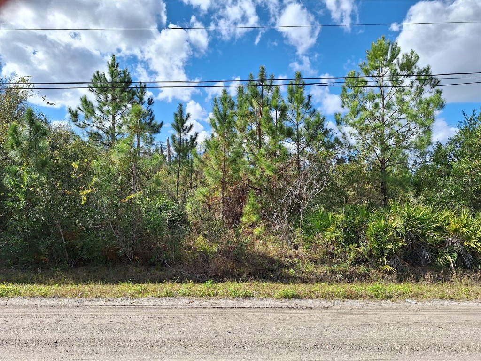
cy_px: 180
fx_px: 320
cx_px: 240
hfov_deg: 73.9
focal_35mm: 23
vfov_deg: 58.9
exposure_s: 1/2865
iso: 40
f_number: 1.8
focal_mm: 5.54
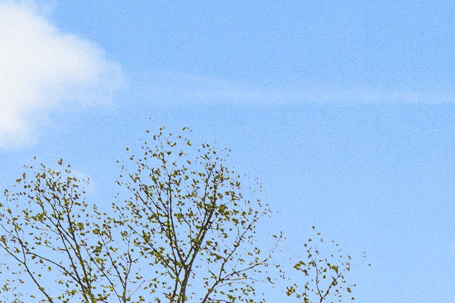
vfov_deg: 10.7
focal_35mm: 104
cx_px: 704
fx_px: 1314
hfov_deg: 17.5
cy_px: 788
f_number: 8
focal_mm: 10
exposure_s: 1/640
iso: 400
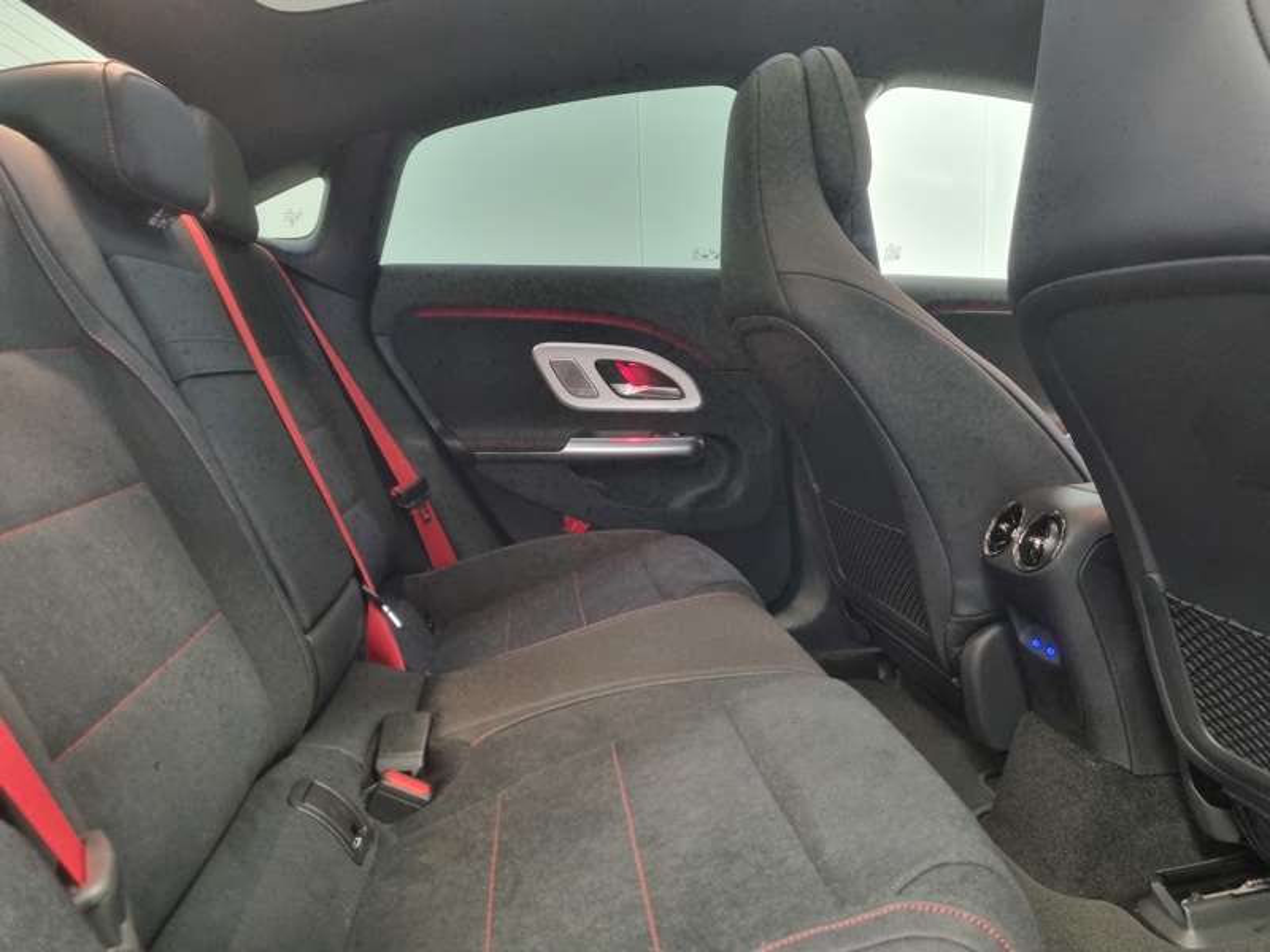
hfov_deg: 67.3
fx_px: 954
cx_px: 635
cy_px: 476
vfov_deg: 53.1
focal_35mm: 26
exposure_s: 1/25
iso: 800
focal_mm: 5.4
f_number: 1.8
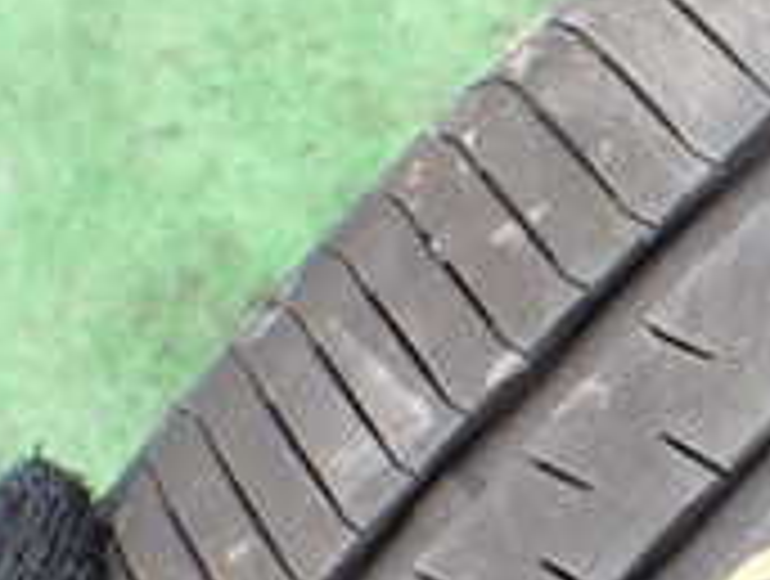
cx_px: 1009
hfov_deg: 17.5
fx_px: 2341
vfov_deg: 14.0
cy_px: 558
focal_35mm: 105
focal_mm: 5.4
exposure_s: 1/160
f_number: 3.2
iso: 100
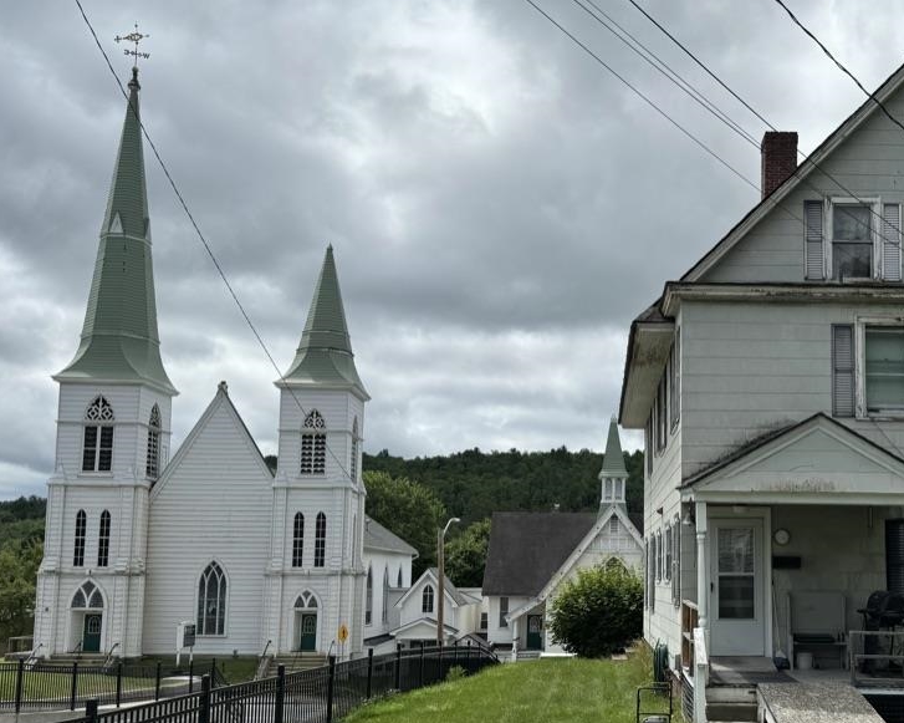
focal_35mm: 33
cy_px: 398
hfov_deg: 52.8
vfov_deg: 44.5
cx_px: 630
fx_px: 883
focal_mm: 6.76
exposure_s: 1/7092
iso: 80
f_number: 1.78
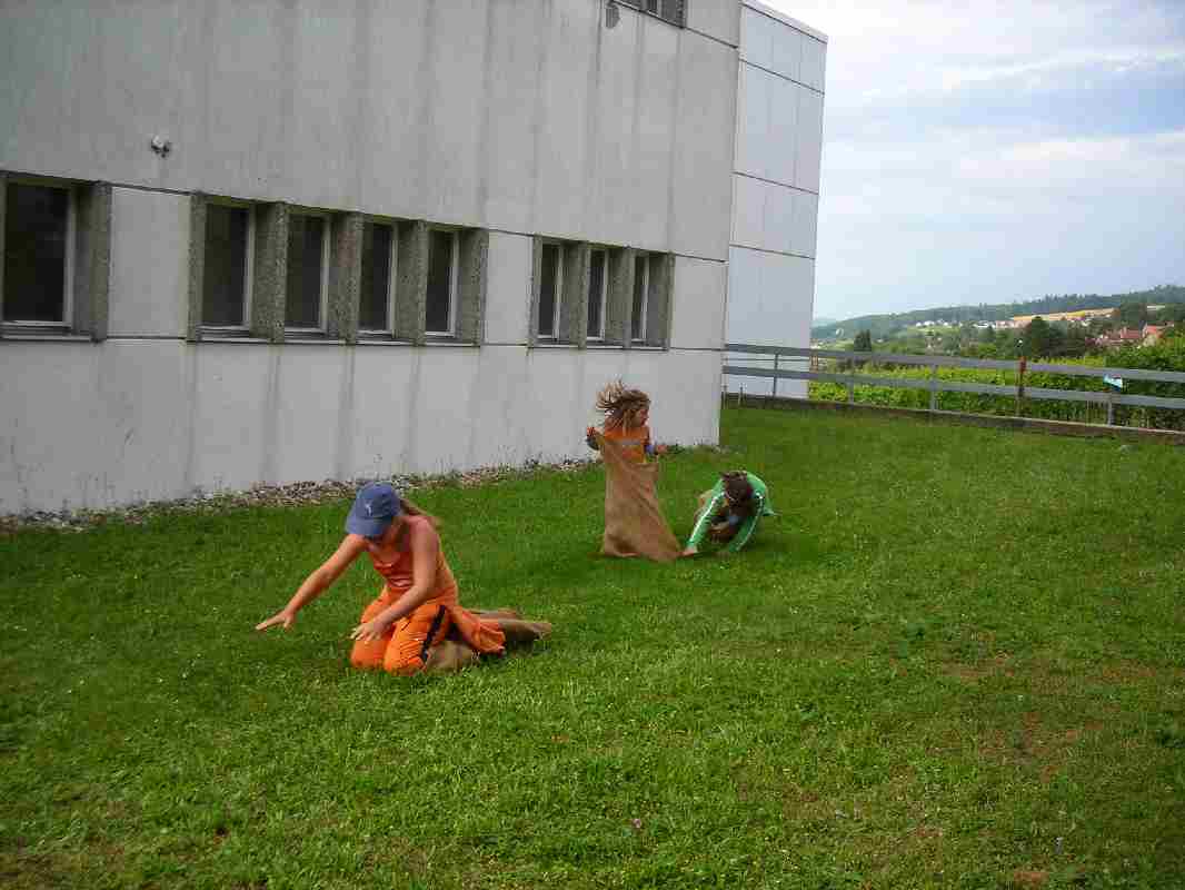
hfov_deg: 49.0
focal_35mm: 38
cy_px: 445
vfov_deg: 37.7
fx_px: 1301
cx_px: 592
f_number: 3.2
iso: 50
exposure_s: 1/274
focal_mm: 6.3
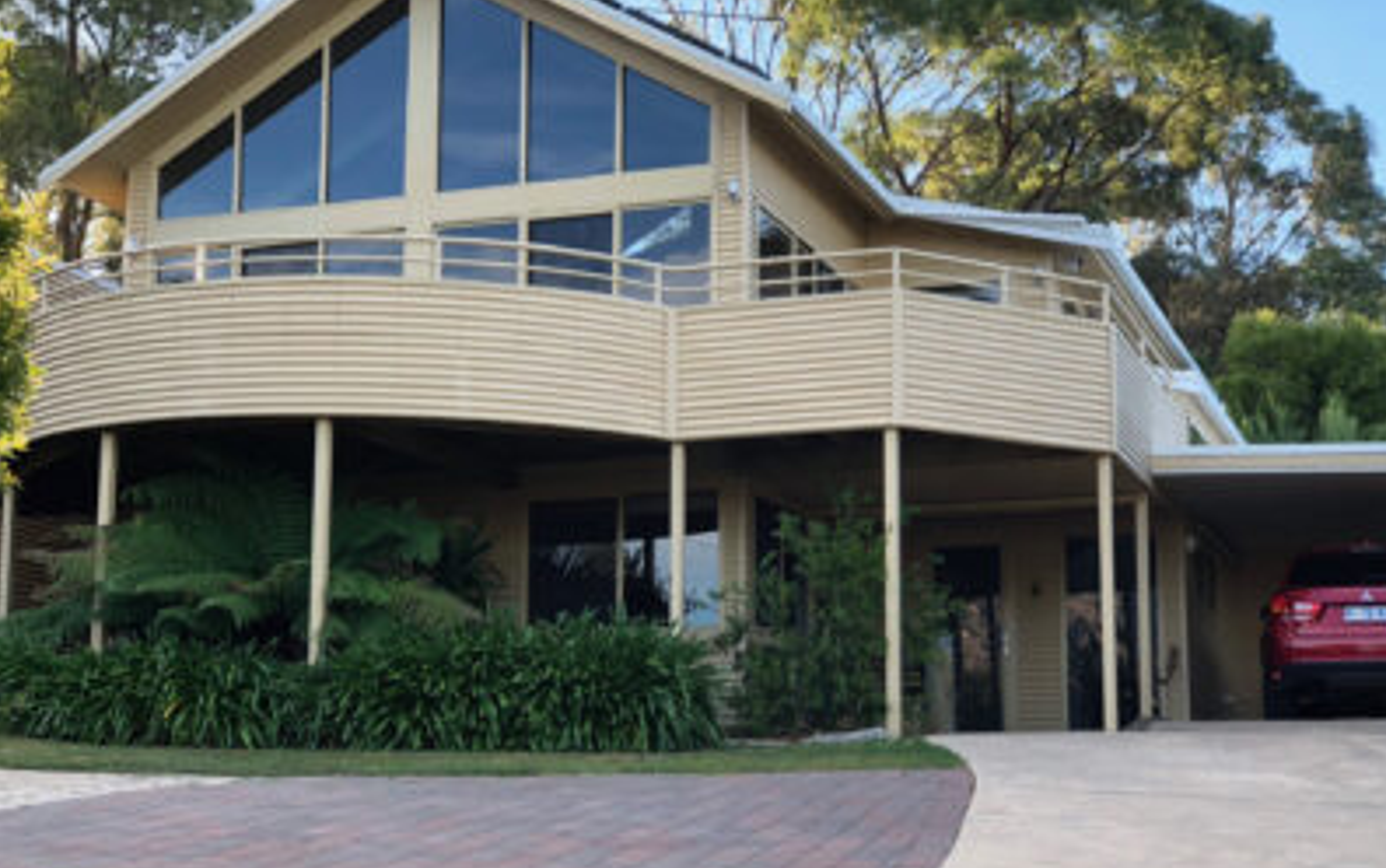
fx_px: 2305
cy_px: 518
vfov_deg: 21.3
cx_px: 696
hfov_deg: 33.5
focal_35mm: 61
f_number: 2.8
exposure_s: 1/121
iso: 32
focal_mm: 6.6
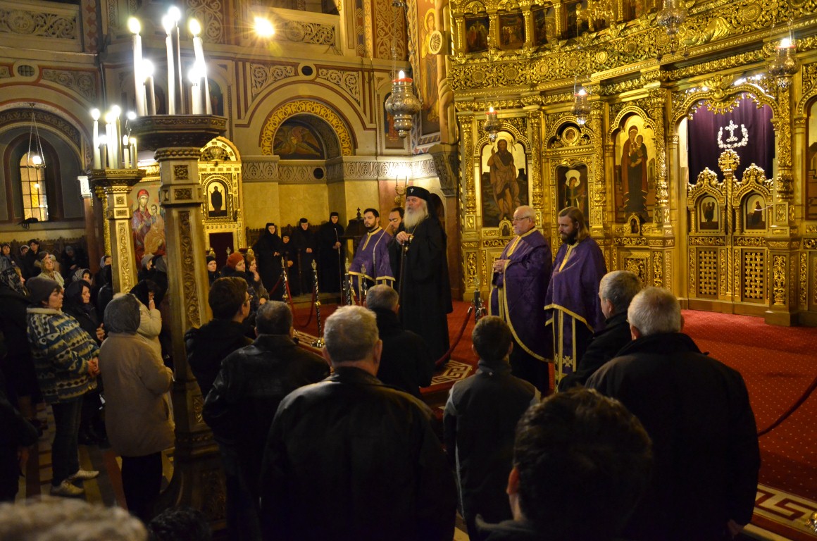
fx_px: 611
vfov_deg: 47.7
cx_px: 408
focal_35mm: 27
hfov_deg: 67.5
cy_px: 270
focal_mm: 18
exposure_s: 1/15
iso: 2000
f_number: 5
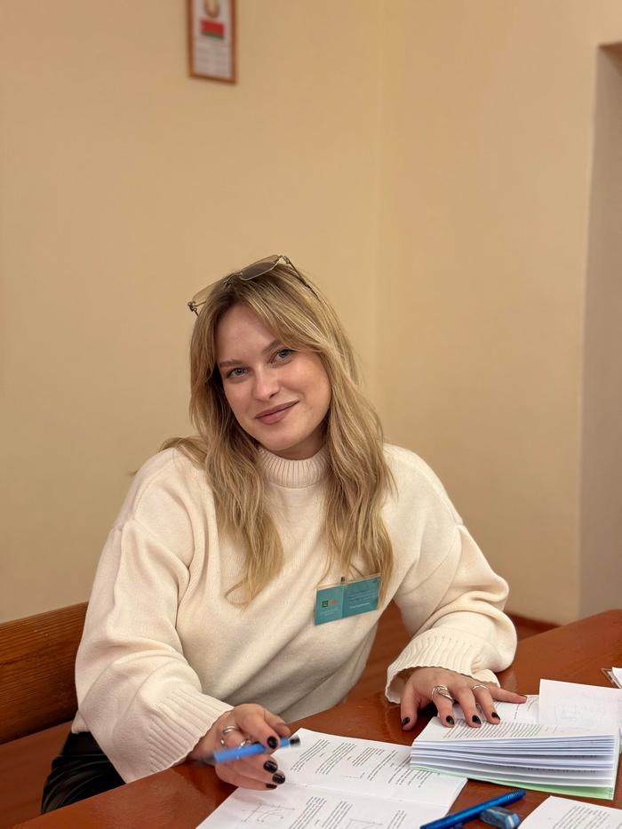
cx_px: 311
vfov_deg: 39.7
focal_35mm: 48
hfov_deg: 30.3
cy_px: 414
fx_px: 1150
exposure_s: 1/50
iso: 160
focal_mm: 6.76
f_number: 1.78
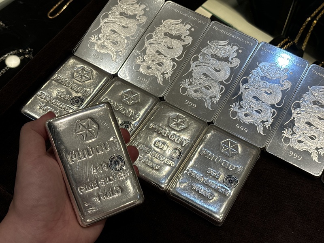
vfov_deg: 28.0
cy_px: 122
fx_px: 487
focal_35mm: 52
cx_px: 162
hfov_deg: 36.8
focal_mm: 5.96
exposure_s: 1/264
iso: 32
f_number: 1.6
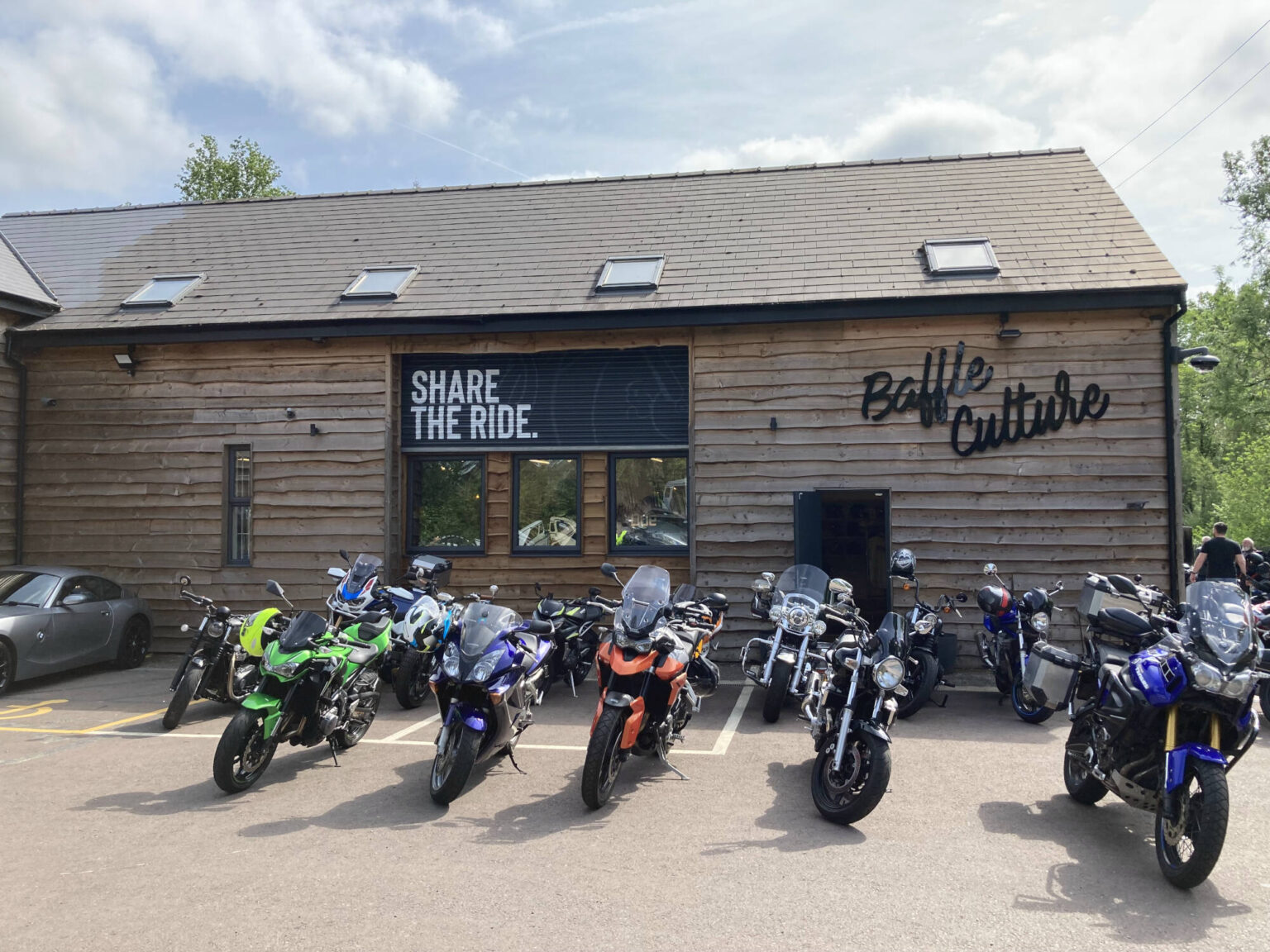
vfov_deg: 49.7
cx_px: 635
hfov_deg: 63.4
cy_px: 476
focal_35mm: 28
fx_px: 1027
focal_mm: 3.99
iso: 20
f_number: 1.8
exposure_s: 1/1215
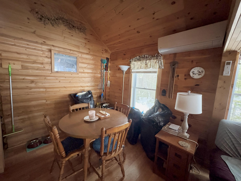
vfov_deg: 85.7
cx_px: 120
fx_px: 97
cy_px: 90
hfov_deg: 102.1
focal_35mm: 14
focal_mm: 2.22
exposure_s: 1/41
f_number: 2.2
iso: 800
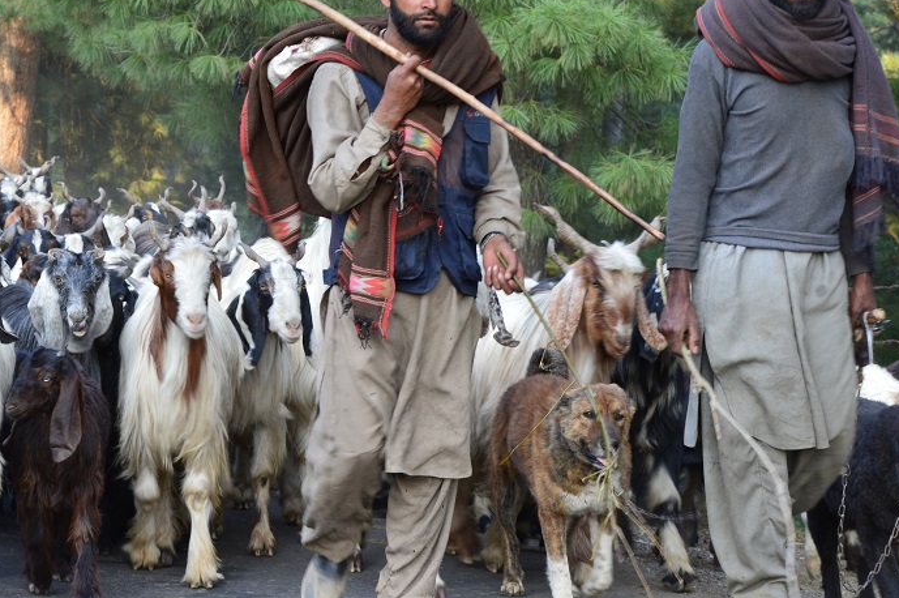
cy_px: 292
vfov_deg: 11.4
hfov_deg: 17.1
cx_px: 335
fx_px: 2987
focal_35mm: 120
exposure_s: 1/50
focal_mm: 55
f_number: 8
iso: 400
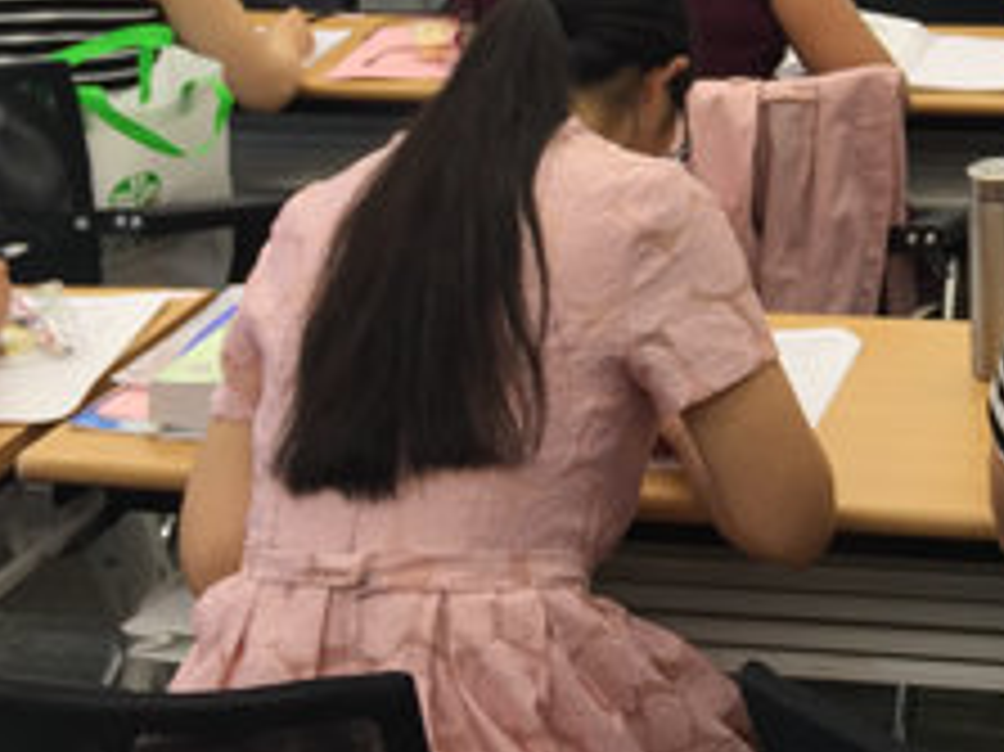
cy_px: -25
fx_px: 1884
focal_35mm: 65
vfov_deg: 21.6
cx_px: 1117
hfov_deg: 27.2
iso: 32
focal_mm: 4.15
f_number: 2.2
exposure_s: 1/50
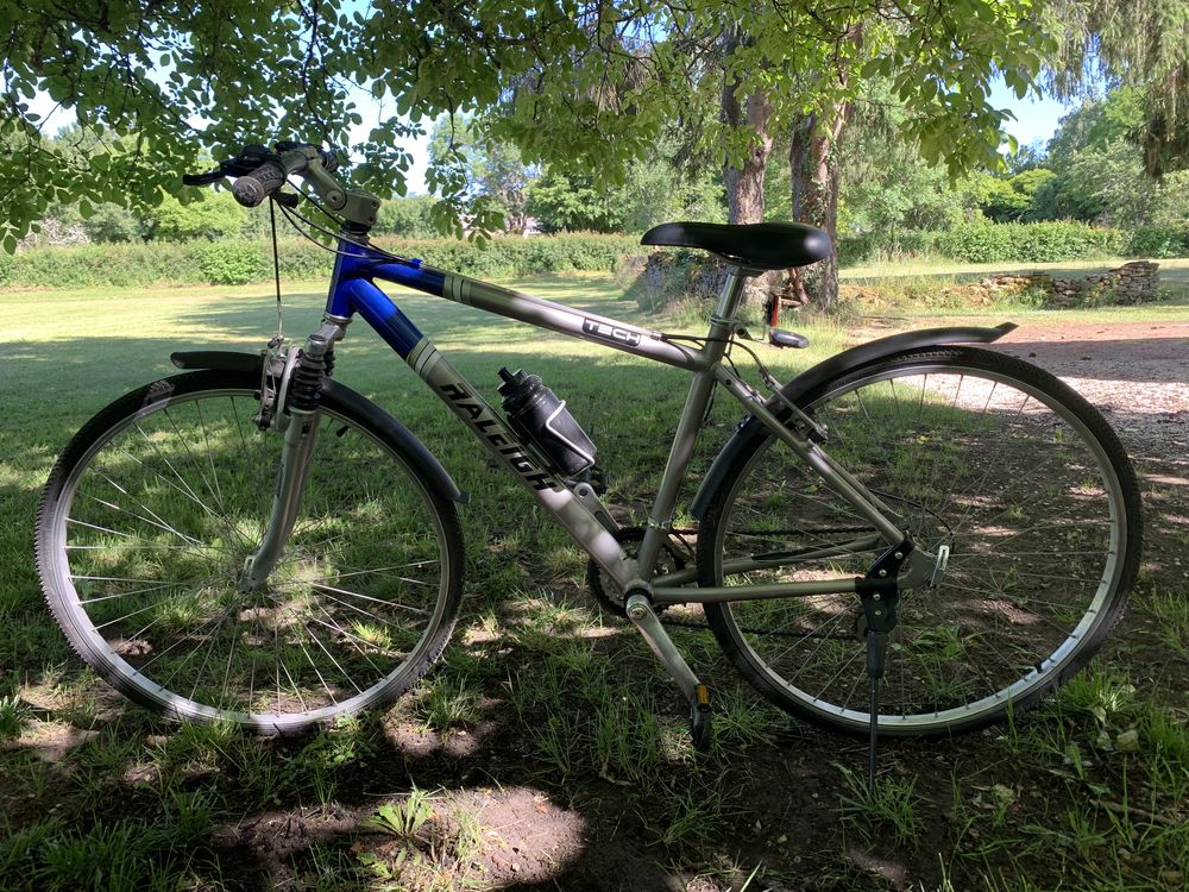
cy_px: 446
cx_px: 594
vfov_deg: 53.1
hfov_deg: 67.3
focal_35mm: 26
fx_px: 893
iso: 25
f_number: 1.8
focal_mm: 4.25
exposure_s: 1/122
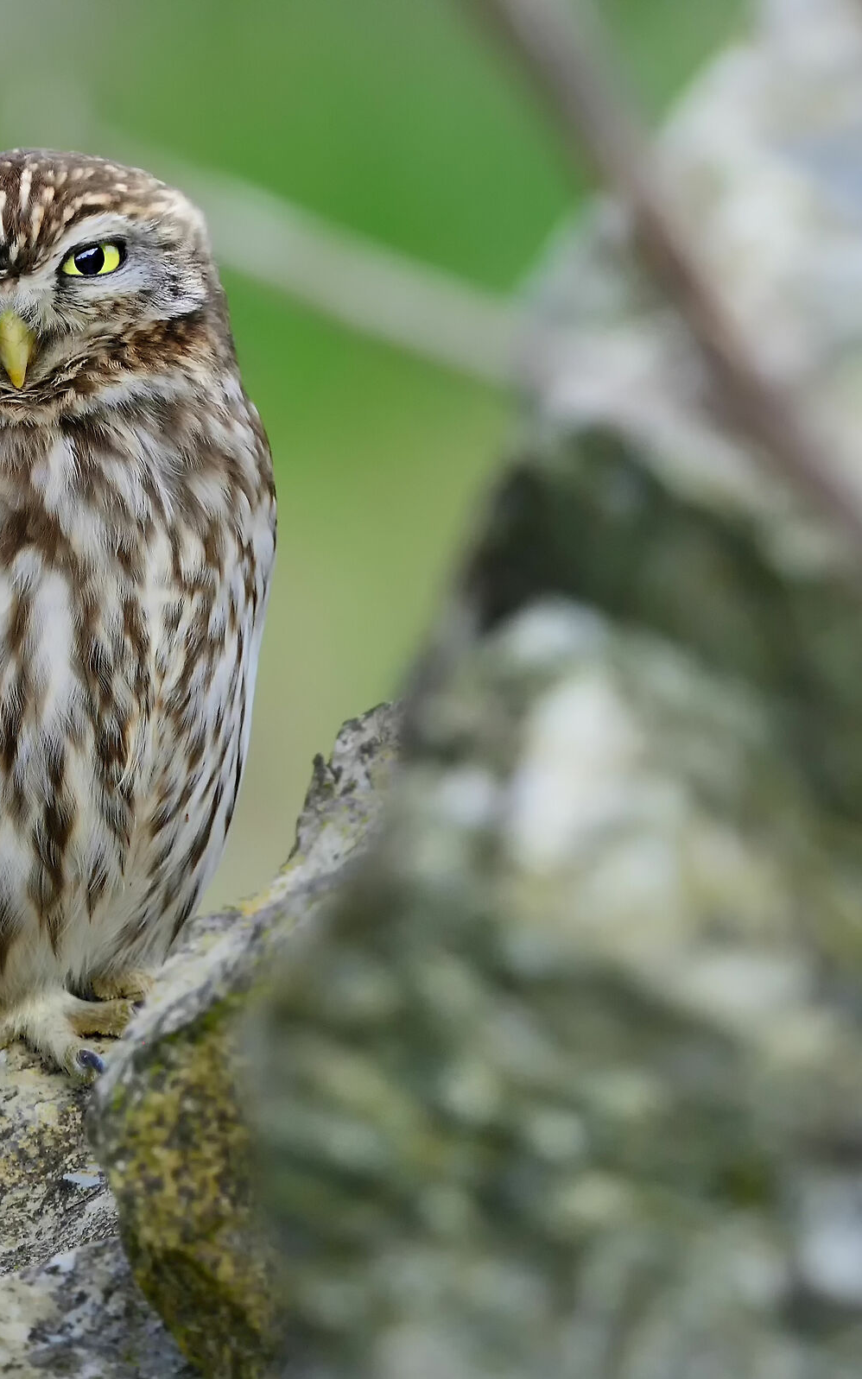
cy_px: 689
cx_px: -133
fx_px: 60446
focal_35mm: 1608
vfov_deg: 1.3
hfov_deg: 0.8
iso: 1250
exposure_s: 1/500
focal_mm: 700
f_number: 9
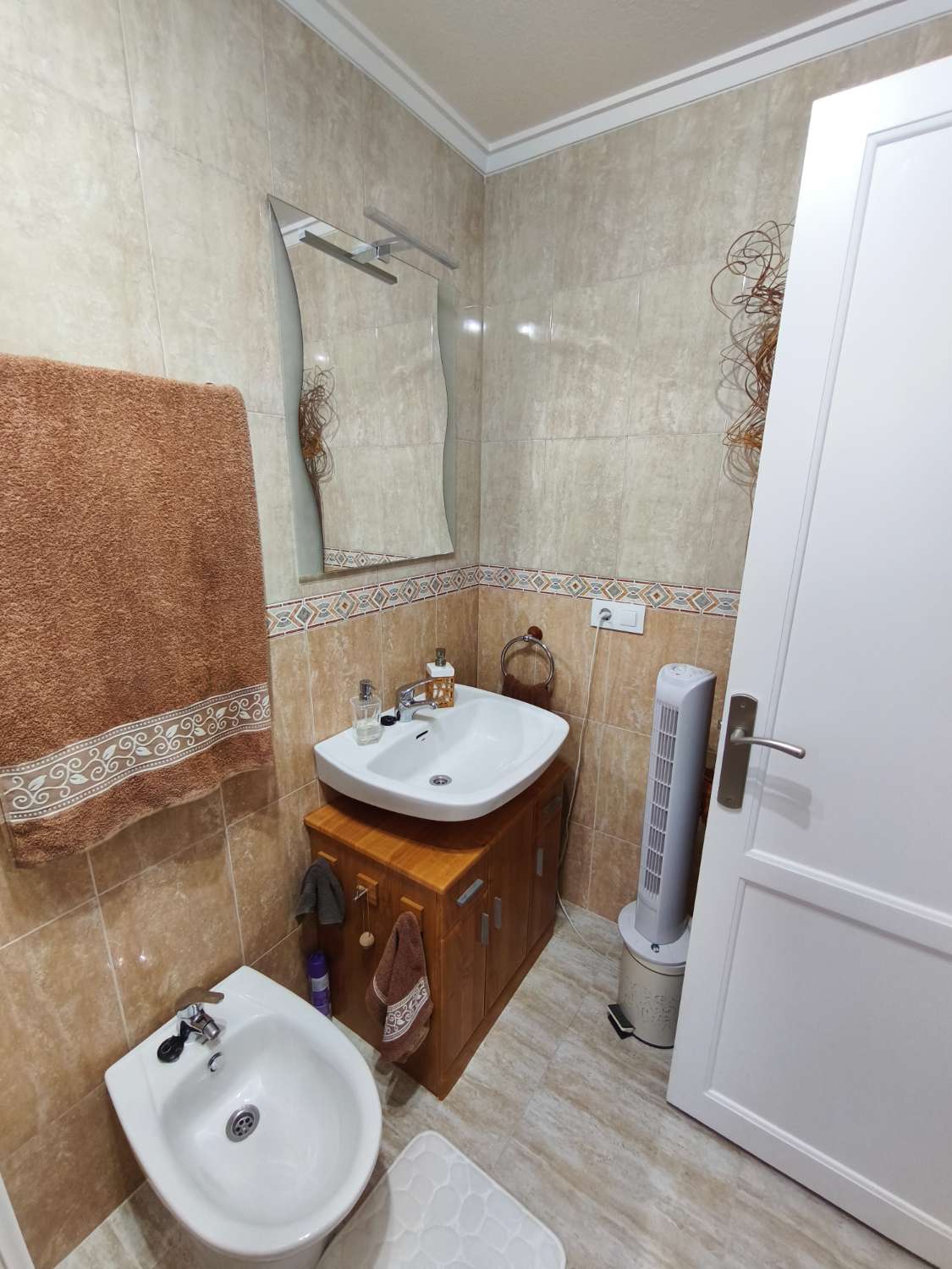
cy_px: 634
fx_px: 550
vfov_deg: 98.2
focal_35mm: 15
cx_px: 476
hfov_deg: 81.7
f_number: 2.2
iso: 100
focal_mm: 1.91
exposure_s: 1/50
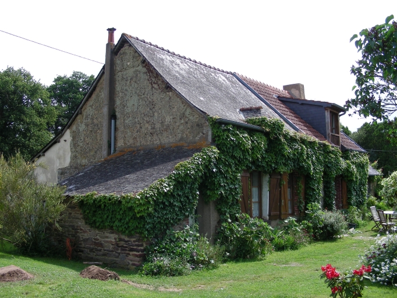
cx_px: 198
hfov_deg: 49.0
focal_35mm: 38
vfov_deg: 37.7
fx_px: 436
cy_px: 149
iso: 50
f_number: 4
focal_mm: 6.3
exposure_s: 1/313
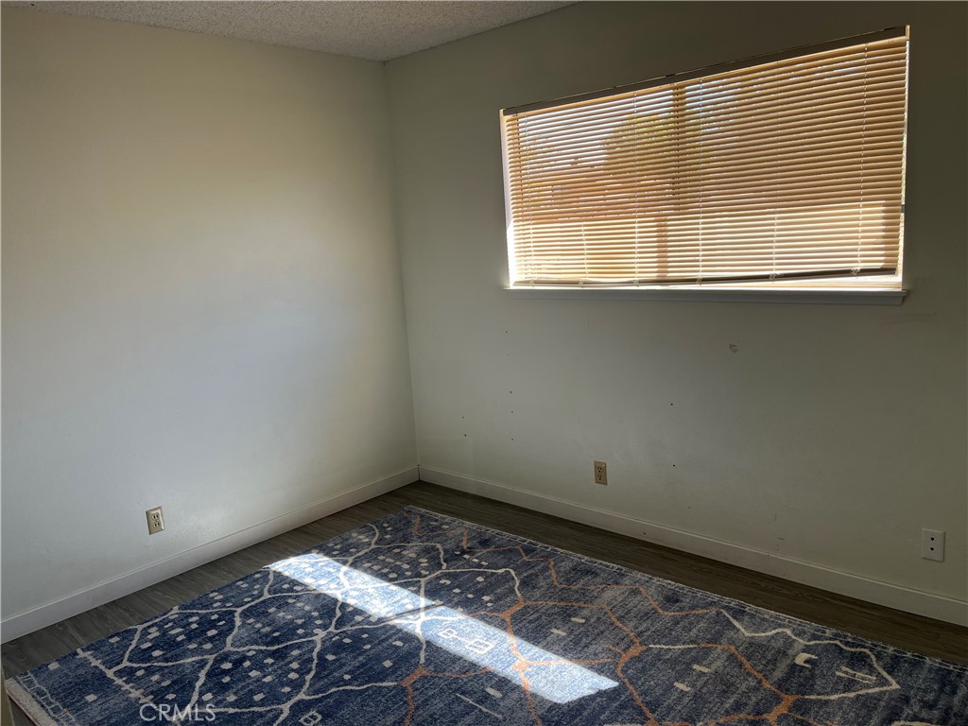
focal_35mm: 26
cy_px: 363
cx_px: 484
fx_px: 727
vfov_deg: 53.1
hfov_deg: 67.3
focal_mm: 5.1
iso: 40
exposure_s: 1/224
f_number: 1.6
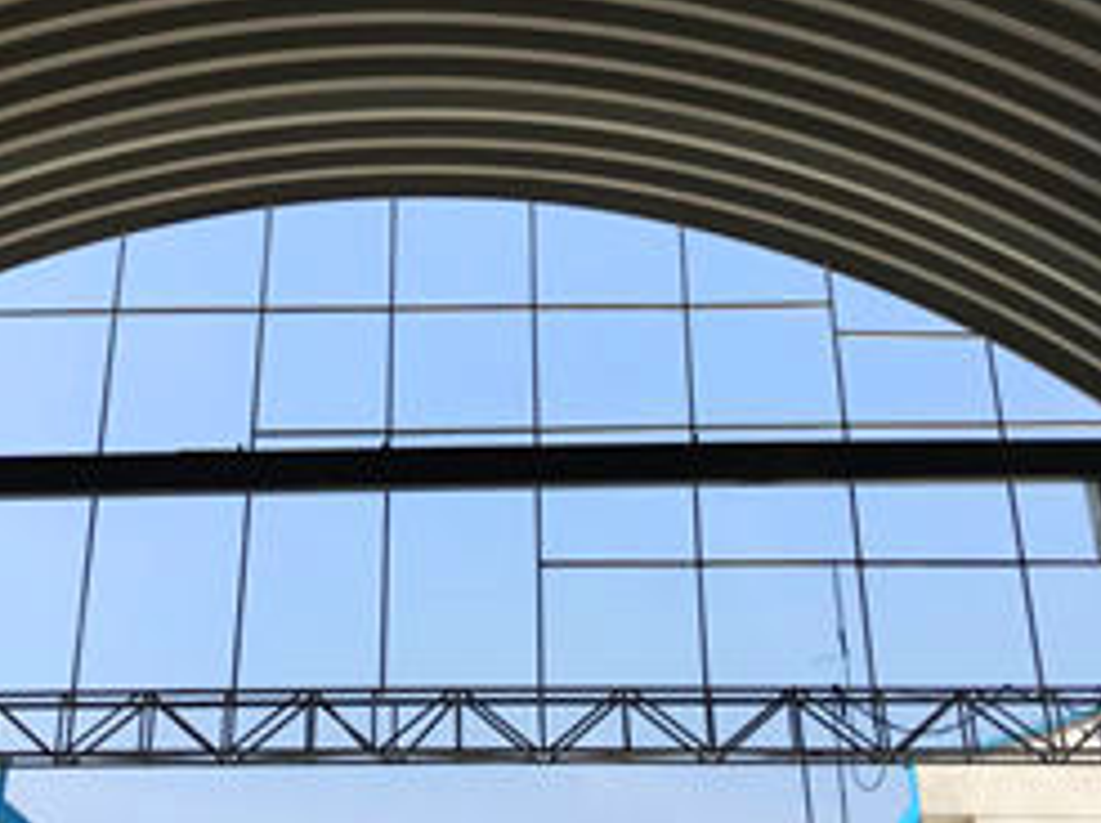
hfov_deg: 32.5
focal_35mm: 59
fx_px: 1875
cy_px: 20
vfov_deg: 23.8
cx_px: 398
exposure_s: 1/1374
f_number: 2.2
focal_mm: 4.15
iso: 25
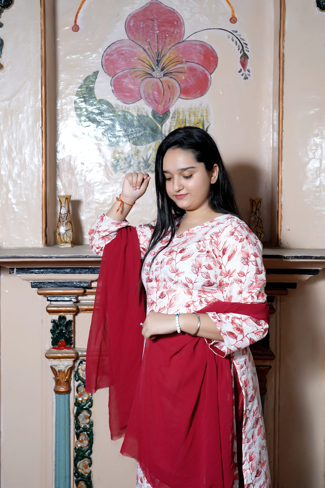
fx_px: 596
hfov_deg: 30.5
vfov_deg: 44.5
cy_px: 244
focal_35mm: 44
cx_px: 162
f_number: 5
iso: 1600
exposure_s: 1/125
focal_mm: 44
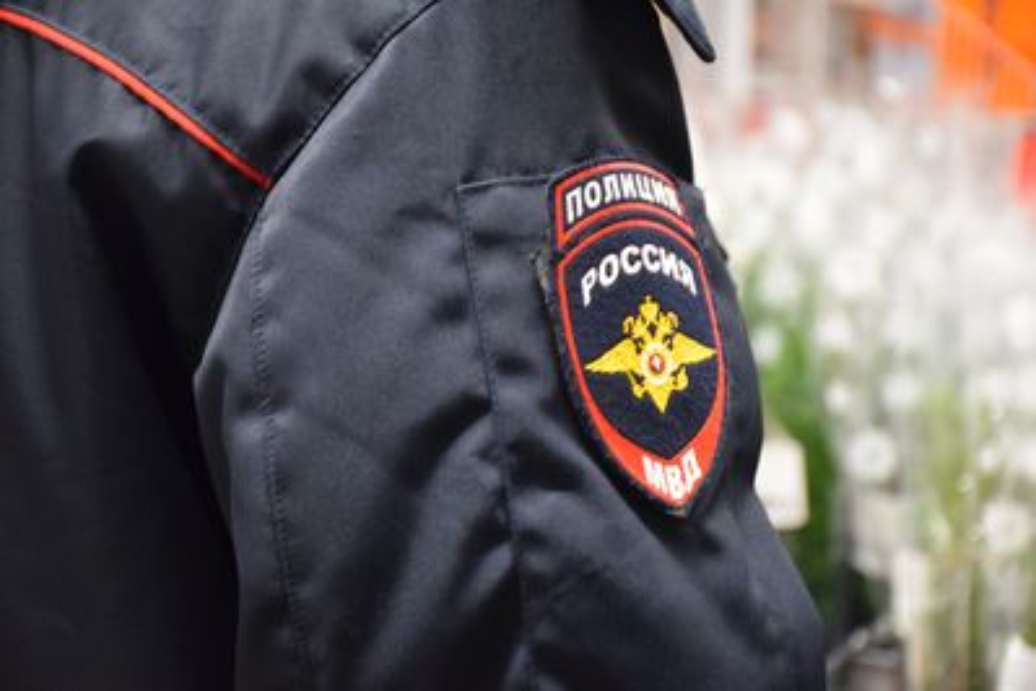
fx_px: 3237
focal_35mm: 112
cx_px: 518
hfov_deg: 18.2
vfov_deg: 12.2
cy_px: 346
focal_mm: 75
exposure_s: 1/125
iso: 3200
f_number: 5
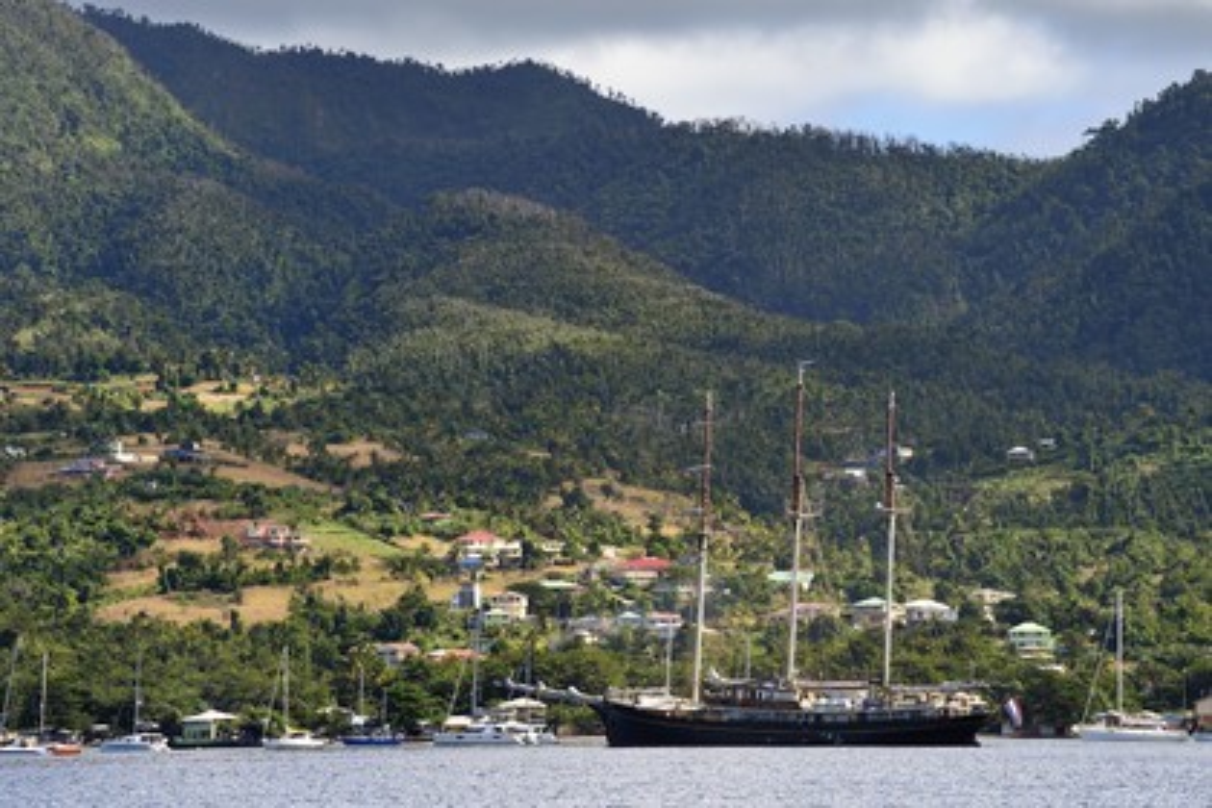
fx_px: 6733
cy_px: 404
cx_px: 606
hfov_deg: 10.3
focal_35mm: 200
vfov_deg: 6.9
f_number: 7.1
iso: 200
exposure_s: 1/640
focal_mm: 200
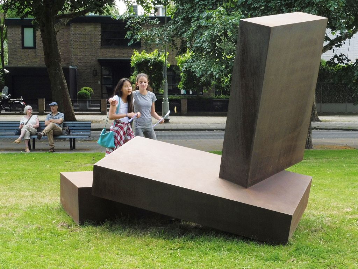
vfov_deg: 22.3
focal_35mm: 66
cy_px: 134
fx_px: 683
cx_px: 179
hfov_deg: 29.4
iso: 200
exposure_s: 1/100
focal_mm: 11.7
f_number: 6.3
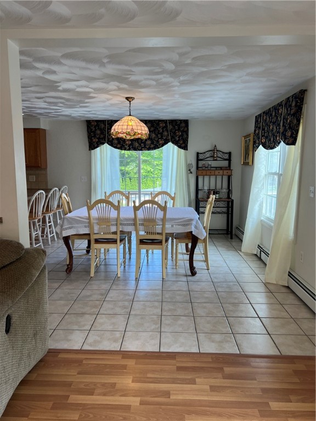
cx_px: 158
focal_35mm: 26
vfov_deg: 67.3
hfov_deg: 53.1
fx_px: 316
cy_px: 210
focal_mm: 5.7
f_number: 1.5
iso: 40
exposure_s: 1/120
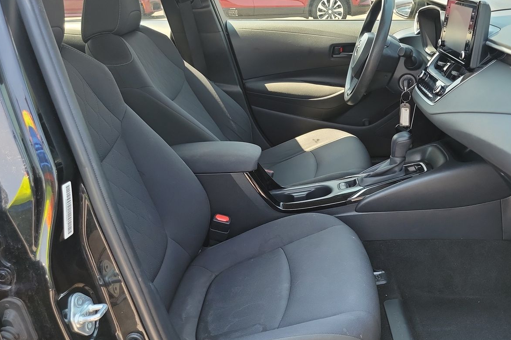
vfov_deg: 38.9
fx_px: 483
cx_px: 300
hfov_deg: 55.5
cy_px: 182
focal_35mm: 34
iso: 54
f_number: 1.8
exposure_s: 1/59
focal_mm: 6.7
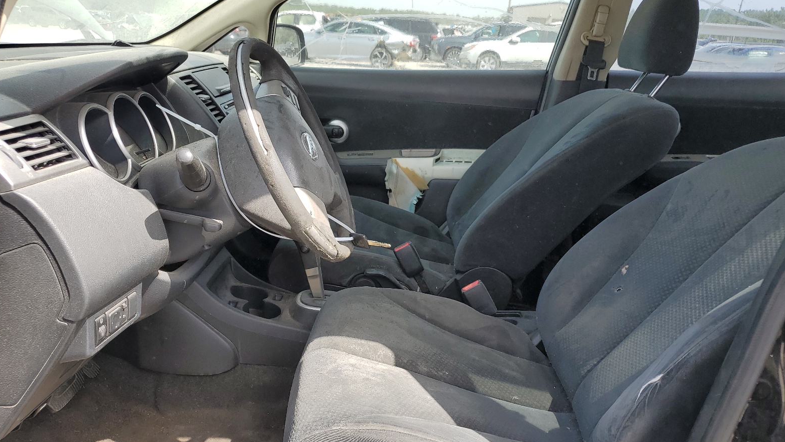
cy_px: 268
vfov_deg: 40.0
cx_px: 388
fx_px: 604
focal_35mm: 29
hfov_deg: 66.1
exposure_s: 1/625
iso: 50
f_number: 1.5
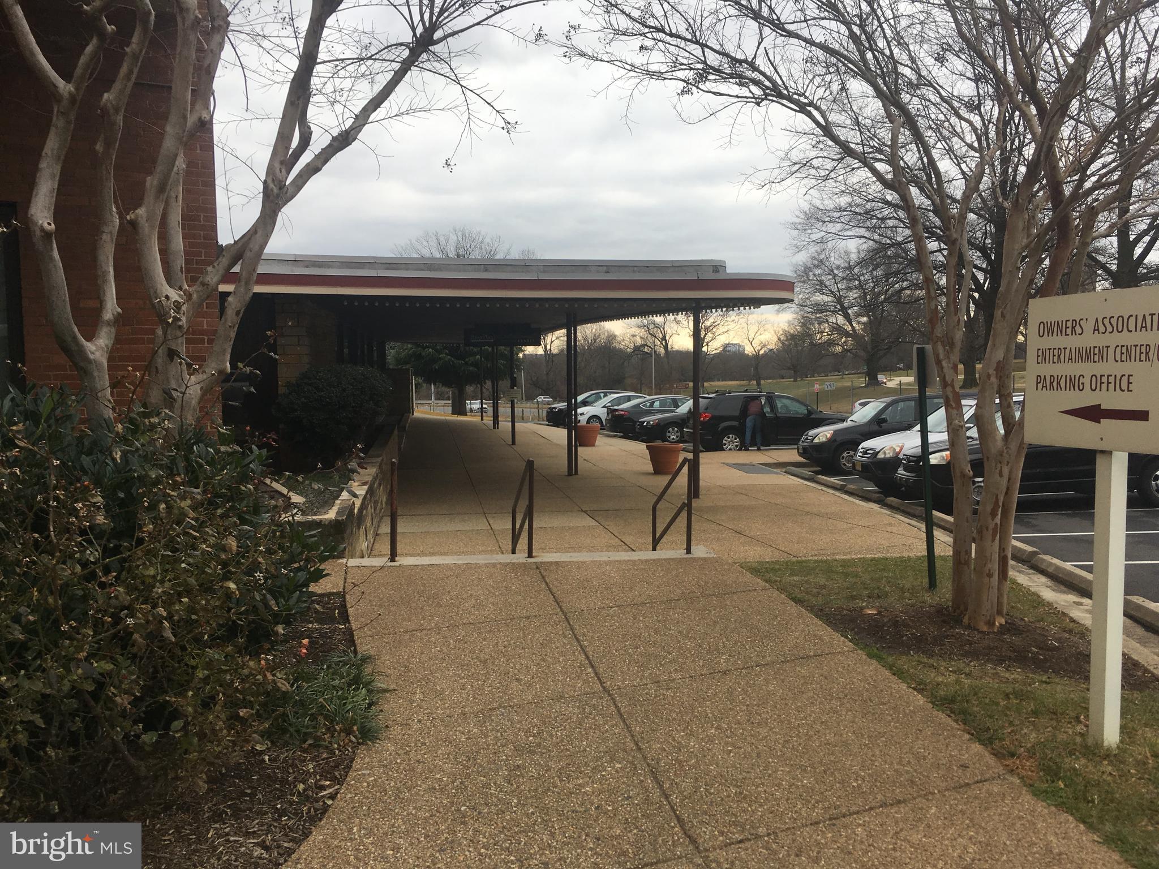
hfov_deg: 61.7
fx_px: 971
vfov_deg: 48.2
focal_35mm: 29
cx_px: 580
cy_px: 434
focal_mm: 4.15
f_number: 2.2
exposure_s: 1/596
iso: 25
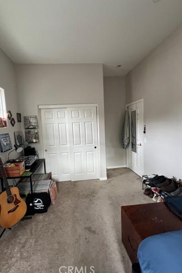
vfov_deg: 104.3
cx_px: 79
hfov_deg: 80.8
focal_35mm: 14
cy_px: 135
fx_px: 106
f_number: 1.8
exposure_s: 1/99
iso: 200
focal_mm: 1.57
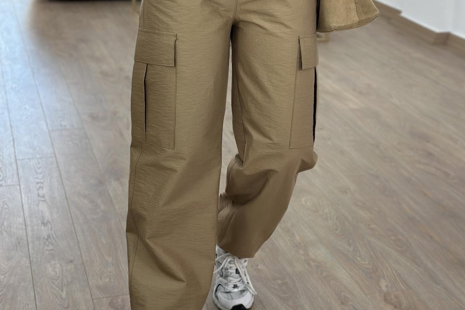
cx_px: 233
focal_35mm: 67
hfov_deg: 30.1
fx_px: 865
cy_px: 109
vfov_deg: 20.3
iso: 80
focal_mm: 6.86
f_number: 1.78
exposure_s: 1/141
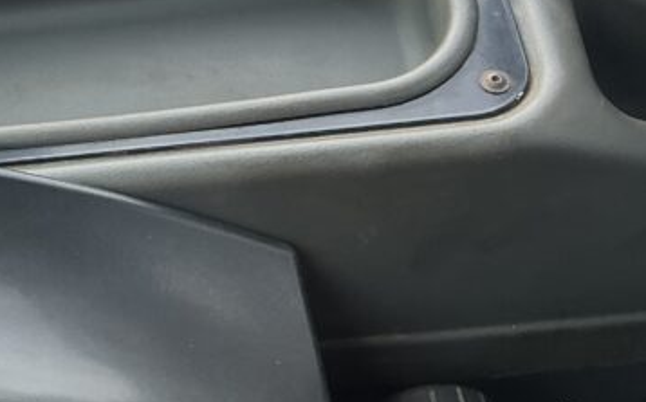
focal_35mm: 85
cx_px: -209
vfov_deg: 15.1
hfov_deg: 21.8
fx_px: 1495
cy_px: 34
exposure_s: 1/159
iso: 20
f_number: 1.8
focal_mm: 3
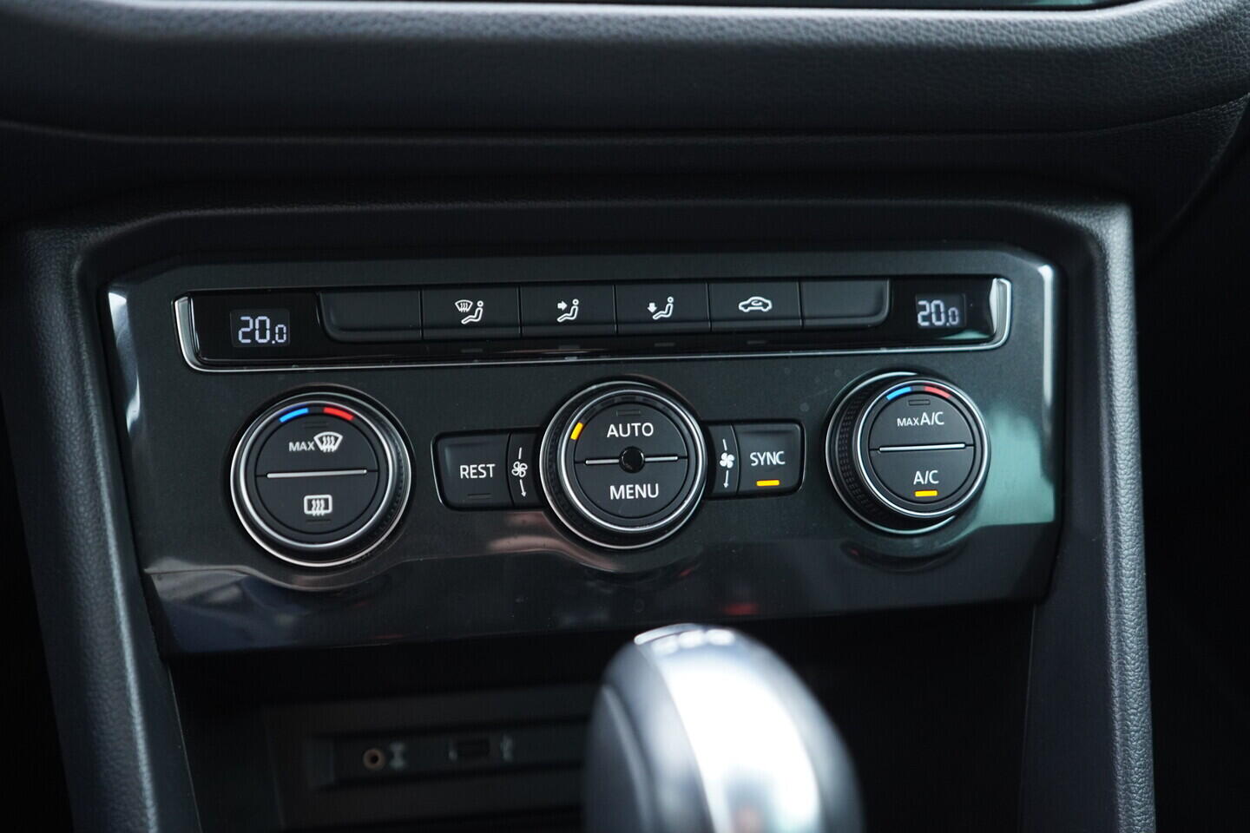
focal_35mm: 36
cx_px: 625
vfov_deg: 36.9
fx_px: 1250
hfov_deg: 53.1
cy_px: 416
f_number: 2.8
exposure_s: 1/40
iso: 800
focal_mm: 24
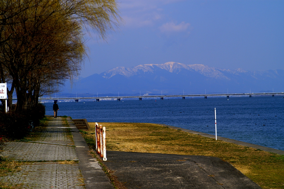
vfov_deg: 12.1
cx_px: 142
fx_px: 886
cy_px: 94
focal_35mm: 112
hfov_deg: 18.2
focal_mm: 75
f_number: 4.5
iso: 100
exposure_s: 1/2000
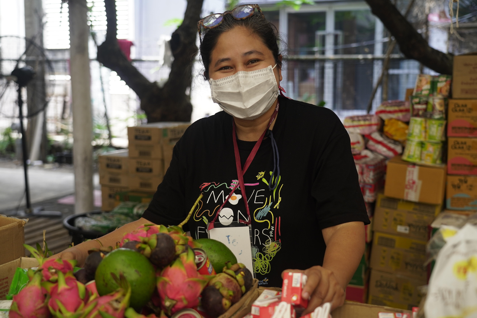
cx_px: 238
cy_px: 159
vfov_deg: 29.2
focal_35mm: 46
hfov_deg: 42.7
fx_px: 609
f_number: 4
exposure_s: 1/125
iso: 500
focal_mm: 46
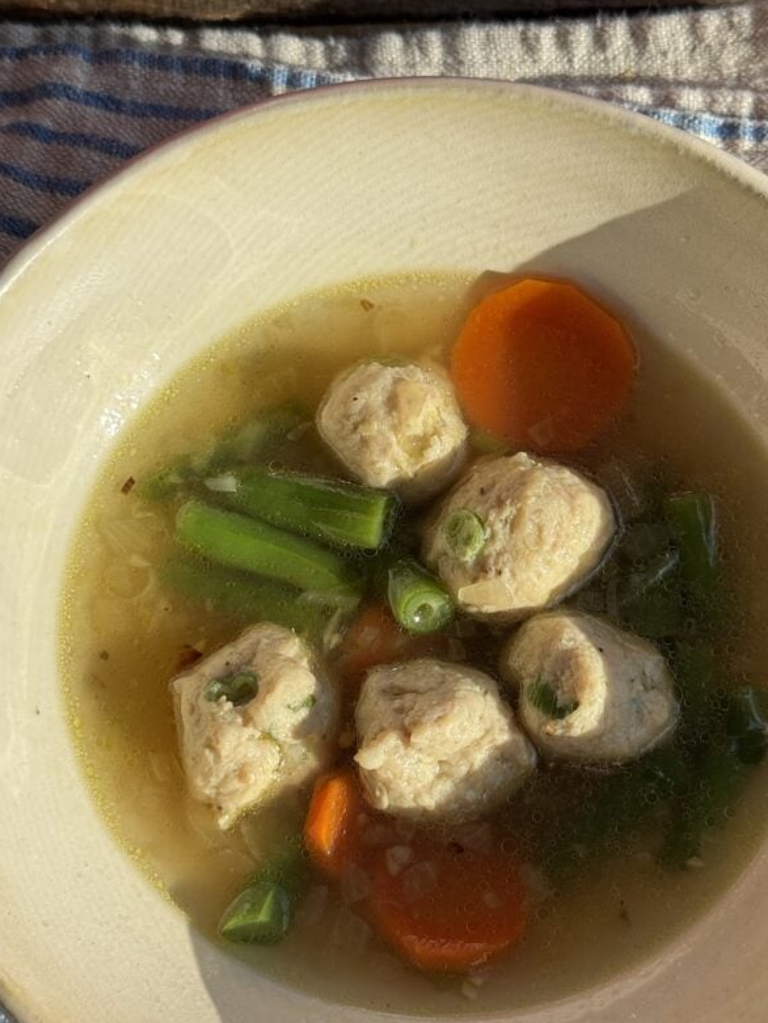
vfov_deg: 32.7
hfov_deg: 24.8
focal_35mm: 59
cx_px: 401
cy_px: 567
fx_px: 1745
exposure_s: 1/1560
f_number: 1.78
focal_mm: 6.76
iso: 64
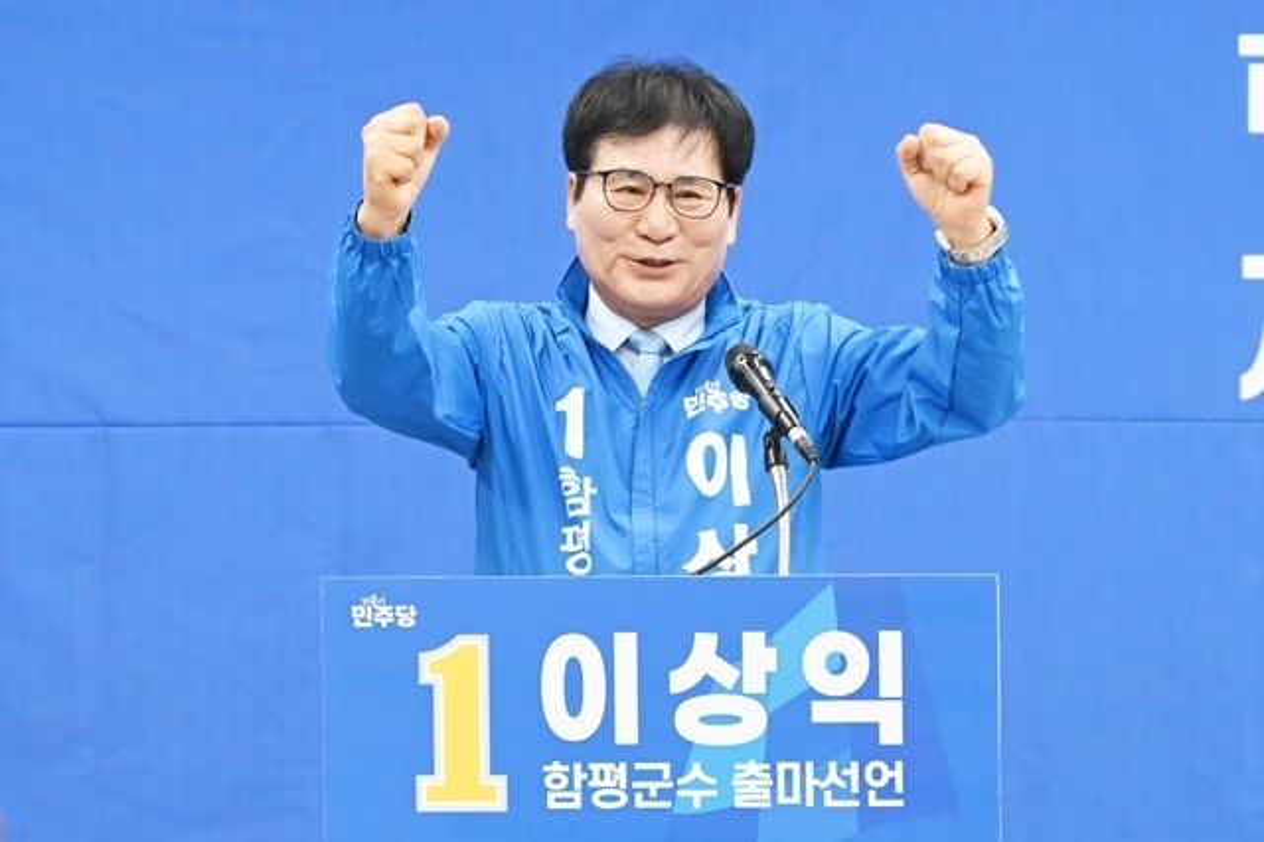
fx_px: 3860
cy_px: 421
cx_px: 632
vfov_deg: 12.4
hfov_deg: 18.6
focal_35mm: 110
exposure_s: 1/125
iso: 3200
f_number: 6.3
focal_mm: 110
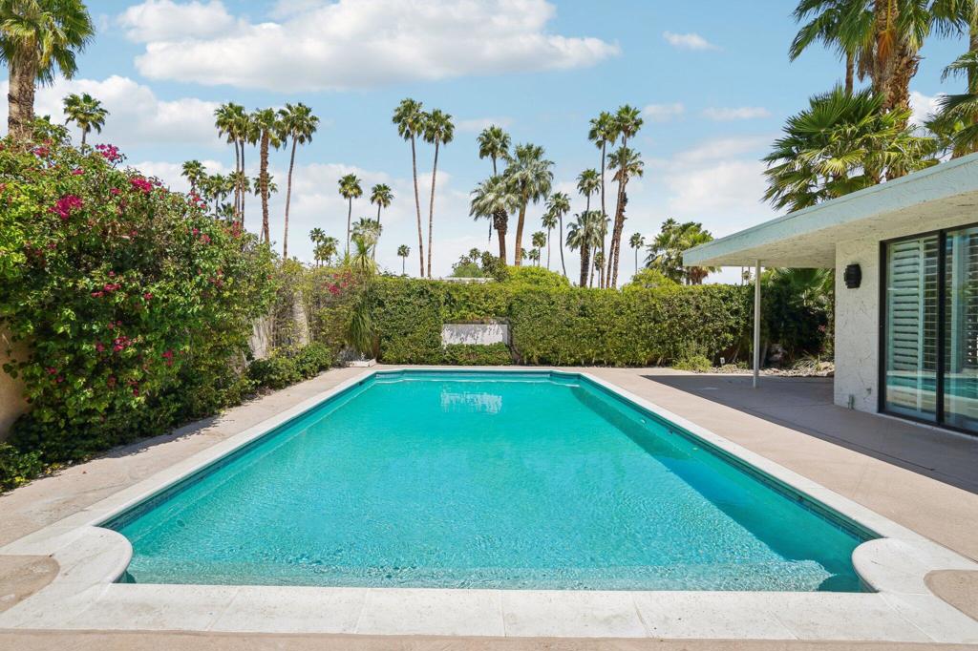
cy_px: 326
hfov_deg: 96.8
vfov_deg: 73.7
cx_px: 489
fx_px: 435
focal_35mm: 16
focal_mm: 16
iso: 100
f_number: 8
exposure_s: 1/400
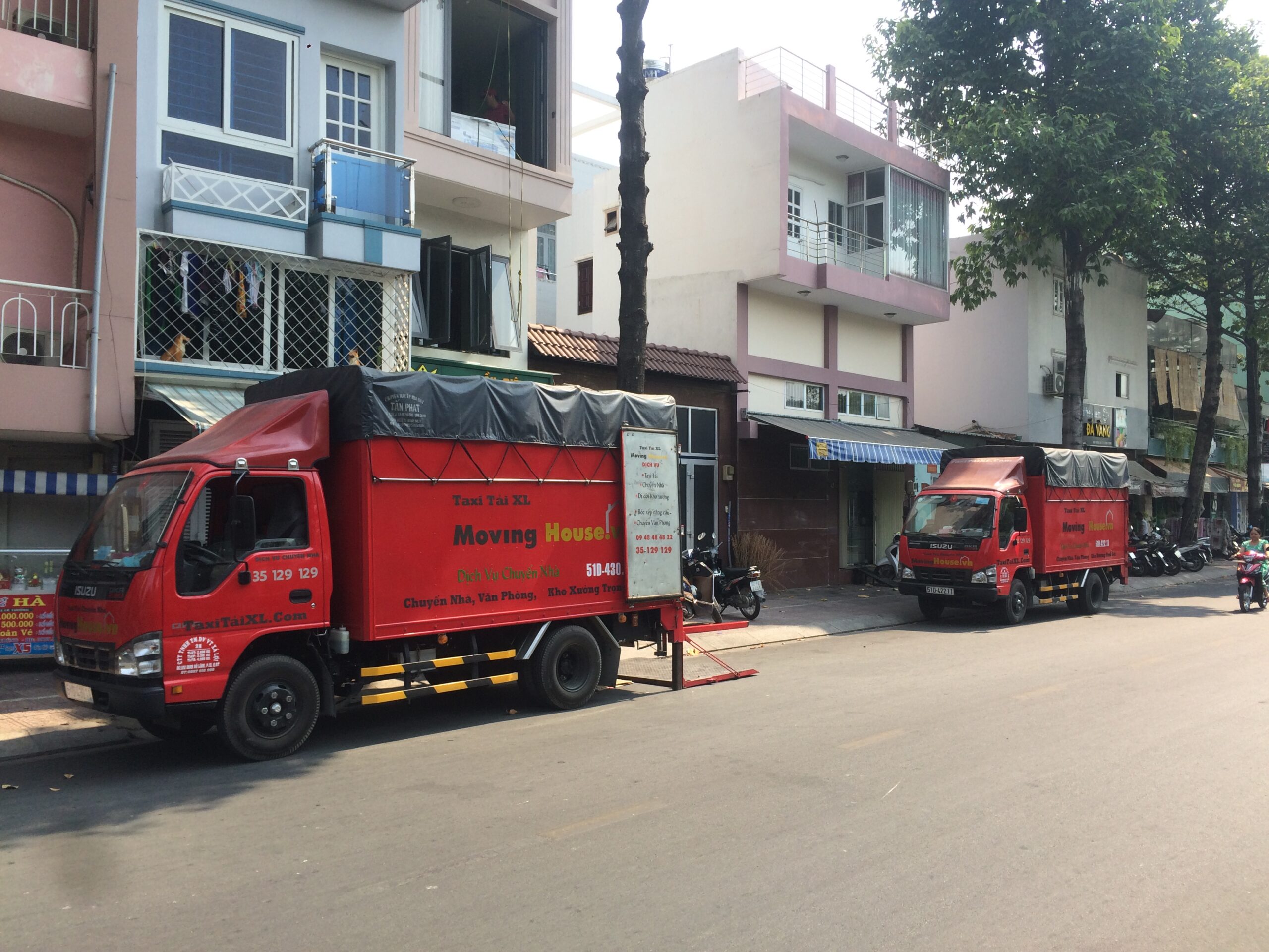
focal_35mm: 29
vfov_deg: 48.2
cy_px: 476
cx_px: 634
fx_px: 1063
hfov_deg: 61.7
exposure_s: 1/774
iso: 32
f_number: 2.2
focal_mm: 4.15
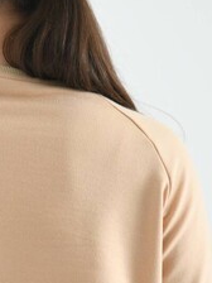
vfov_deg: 8.8
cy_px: 240
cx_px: -37
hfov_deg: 6.6
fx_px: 1837
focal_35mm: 225
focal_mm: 70
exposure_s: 1/125
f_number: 6.3
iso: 100
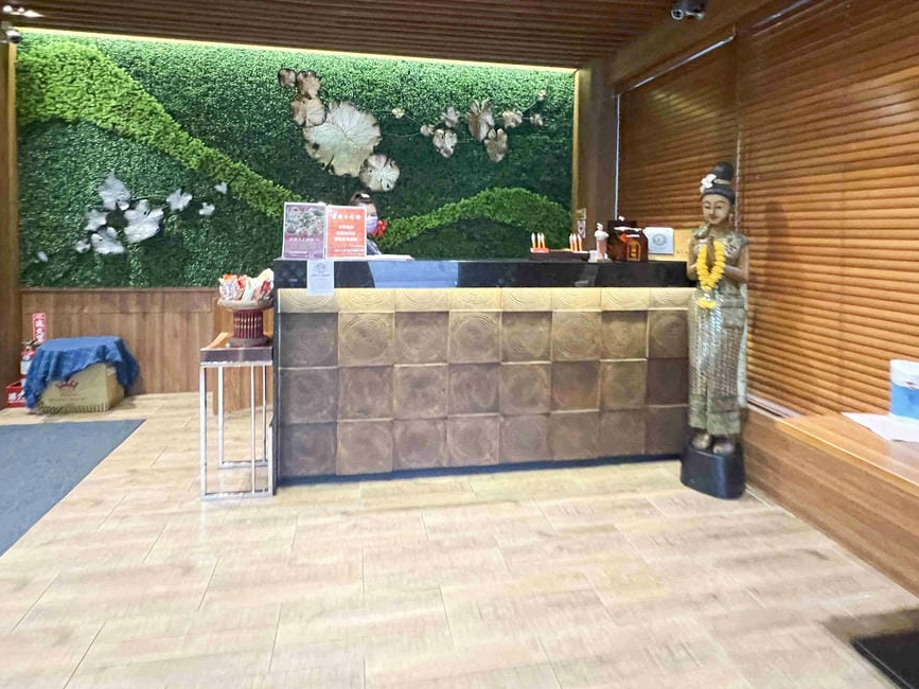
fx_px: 478
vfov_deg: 70.1
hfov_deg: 87.7
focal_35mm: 18
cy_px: 247
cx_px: 444
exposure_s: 1/40
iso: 800
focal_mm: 1.57
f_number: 1.8
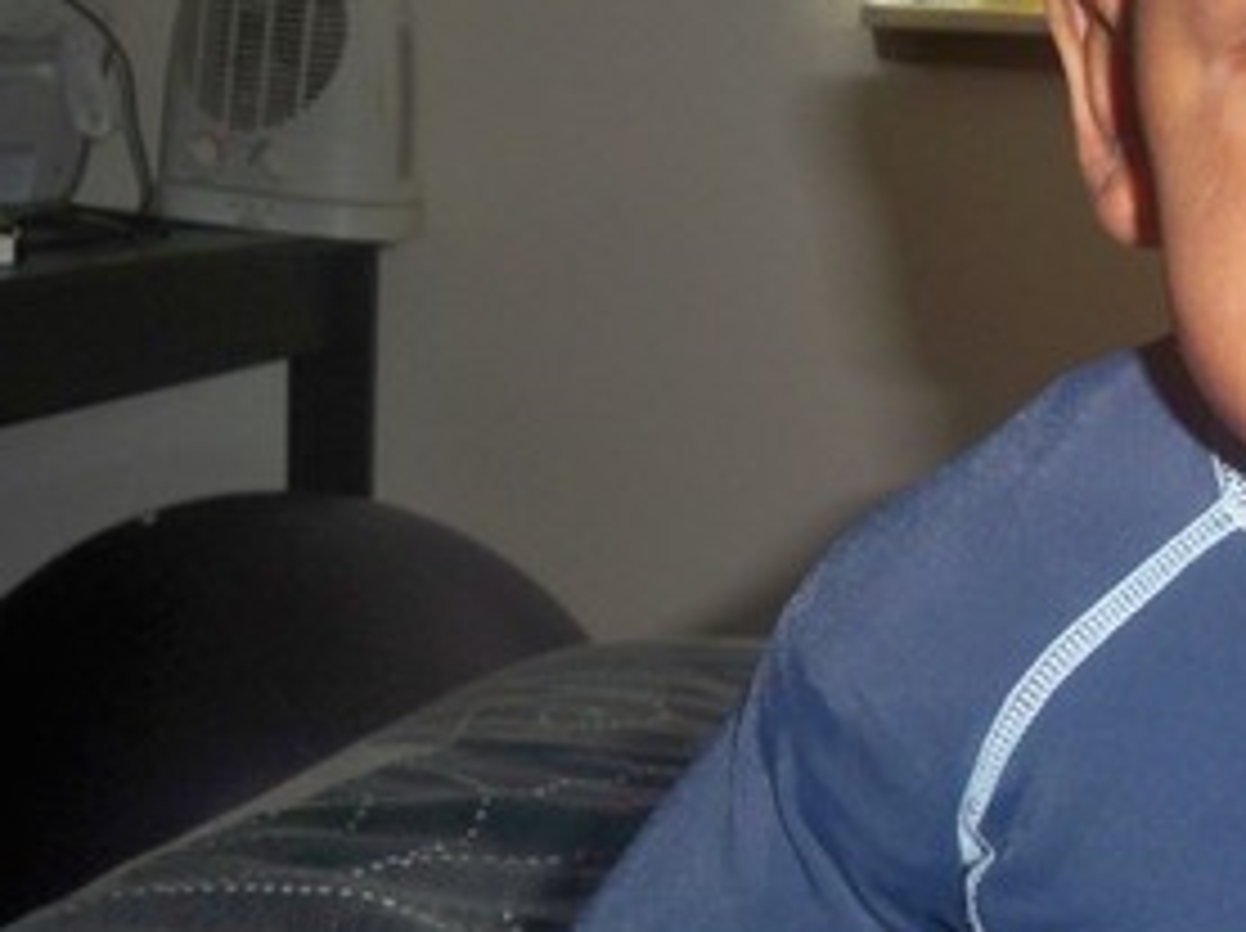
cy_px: 635
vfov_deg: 18.1
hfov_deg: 22.8
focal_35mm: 81
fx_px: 2912
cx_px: 1367
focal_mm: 6.3
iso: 200
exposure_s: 1/60
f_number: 3.1
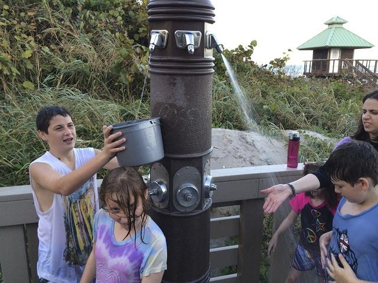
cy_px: 142
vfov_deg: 46.8
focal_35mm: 30
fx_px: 328
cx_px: 189
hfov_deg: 60.0
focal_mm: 4.12
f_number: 2.2
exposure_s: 1/120
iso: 50
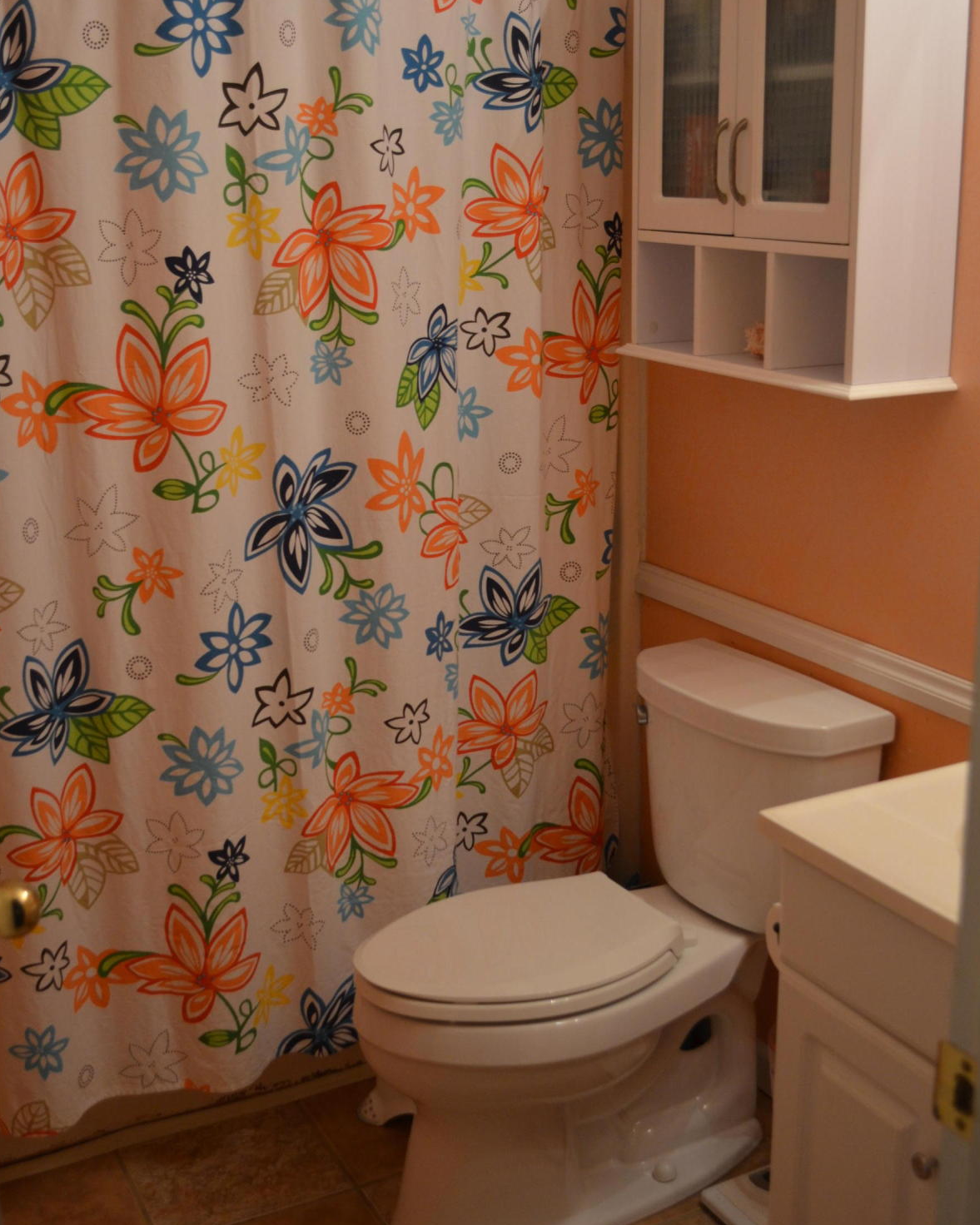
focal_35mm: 42
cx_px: 543
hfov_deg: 35.6
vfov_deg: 43.8
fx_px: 1523
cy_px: 589
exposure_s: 1/60
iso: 560
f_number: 4
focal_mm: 22
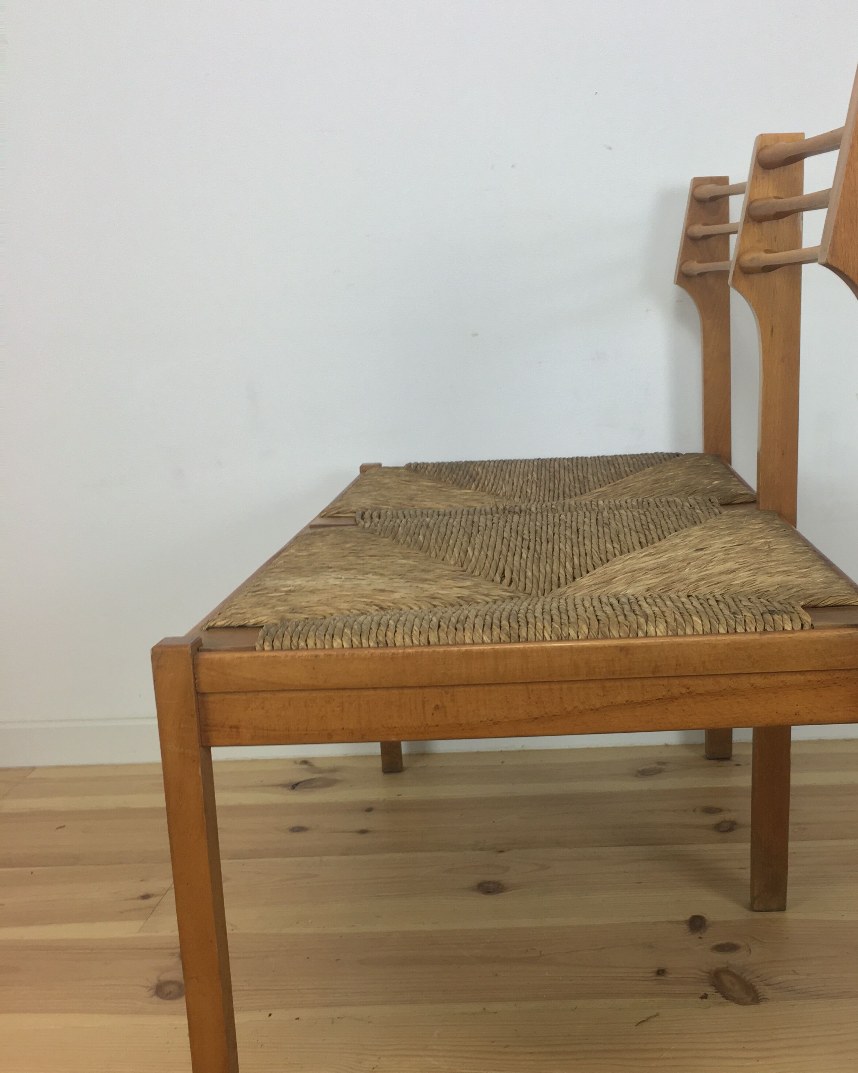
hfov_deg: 37.9
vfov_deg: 46.7
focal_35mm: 39
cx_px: 553
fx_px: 1238
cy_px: 623
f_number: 2.2
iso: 32
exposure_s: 1/33
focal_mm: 4.15
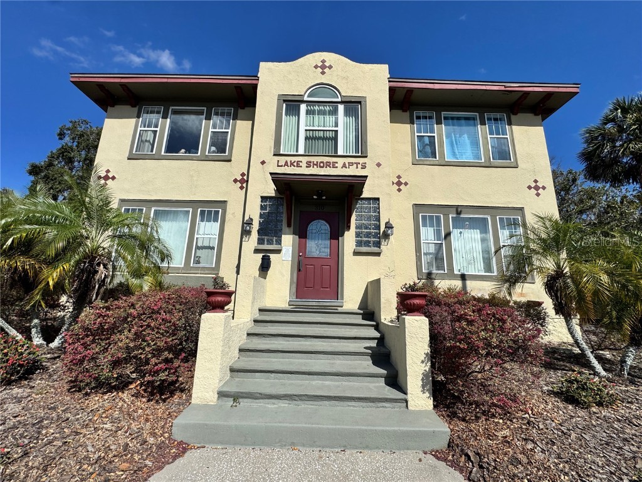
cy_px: 241
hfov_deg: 102.1
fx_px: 260
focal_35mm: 14
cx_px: 321
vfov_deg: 85.7
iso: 40
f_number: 2.2
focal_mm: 2.22
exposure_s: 1/3906
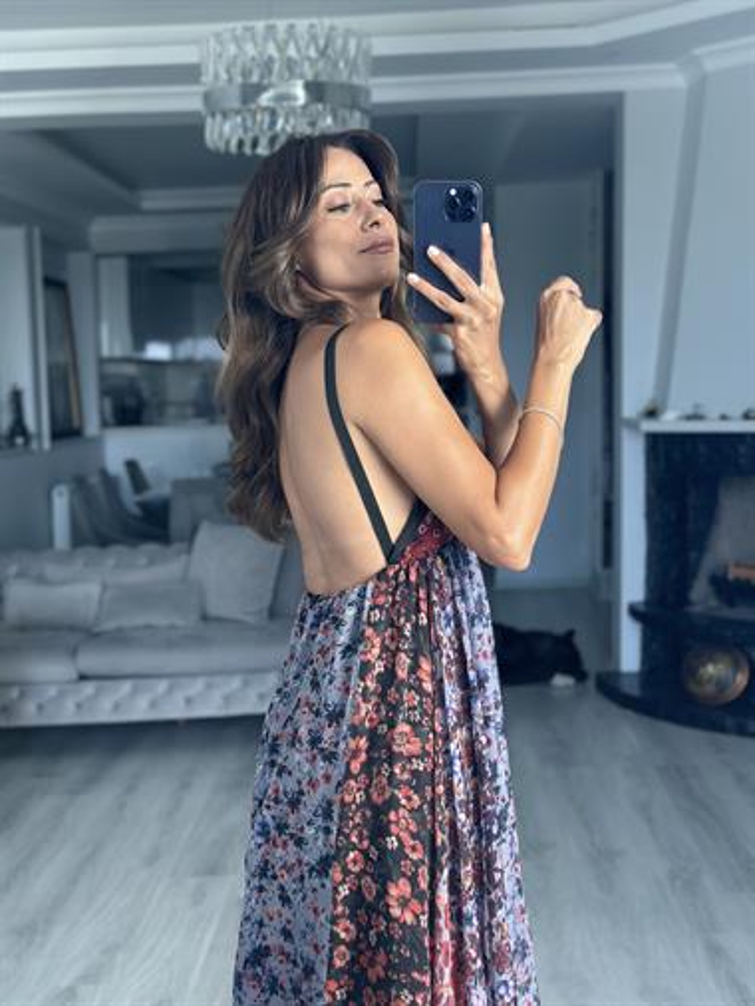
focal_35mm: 48
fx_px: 1395
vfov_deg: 39.6
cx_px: 378
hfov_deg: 30.3
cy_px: 503
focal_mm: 6.86
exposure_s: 1/136
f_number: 1.78
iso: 100
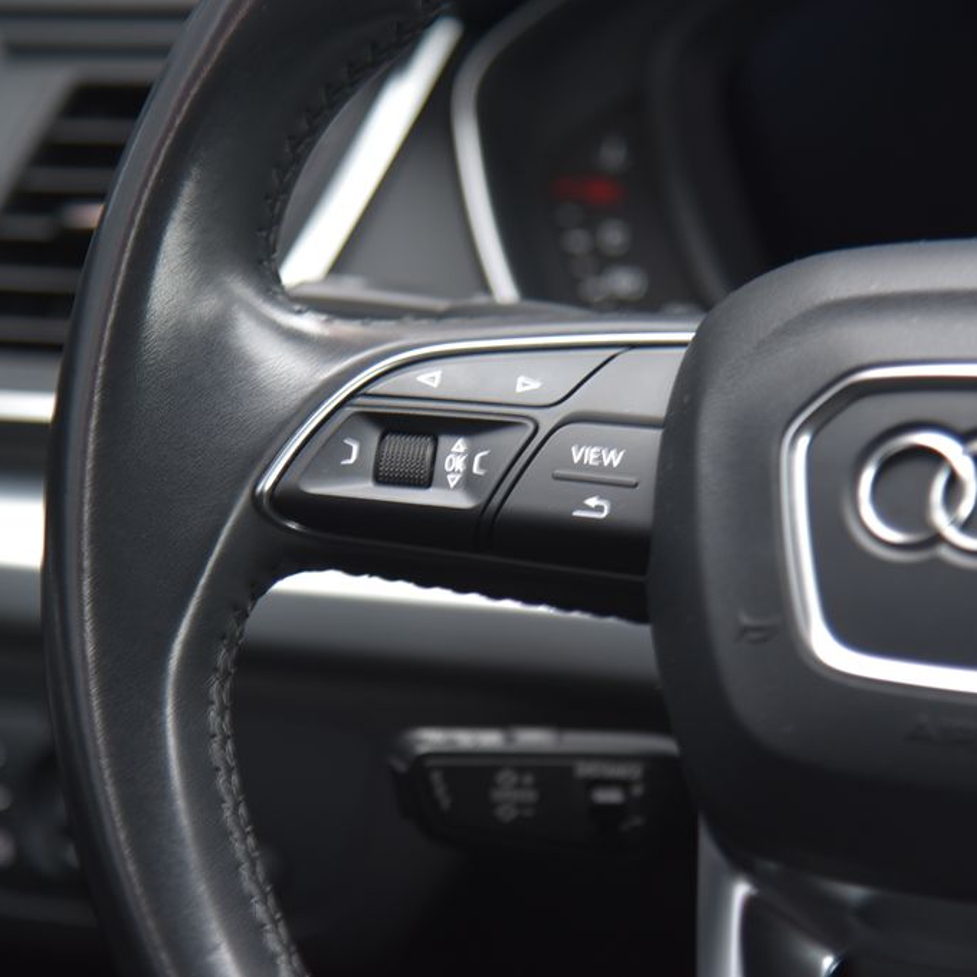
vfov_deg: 11.3
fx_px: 4917
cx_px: 479
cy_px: 489
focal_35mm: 154
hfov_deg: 11.3
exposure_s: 1/13
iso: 500
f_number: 4
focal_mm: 120
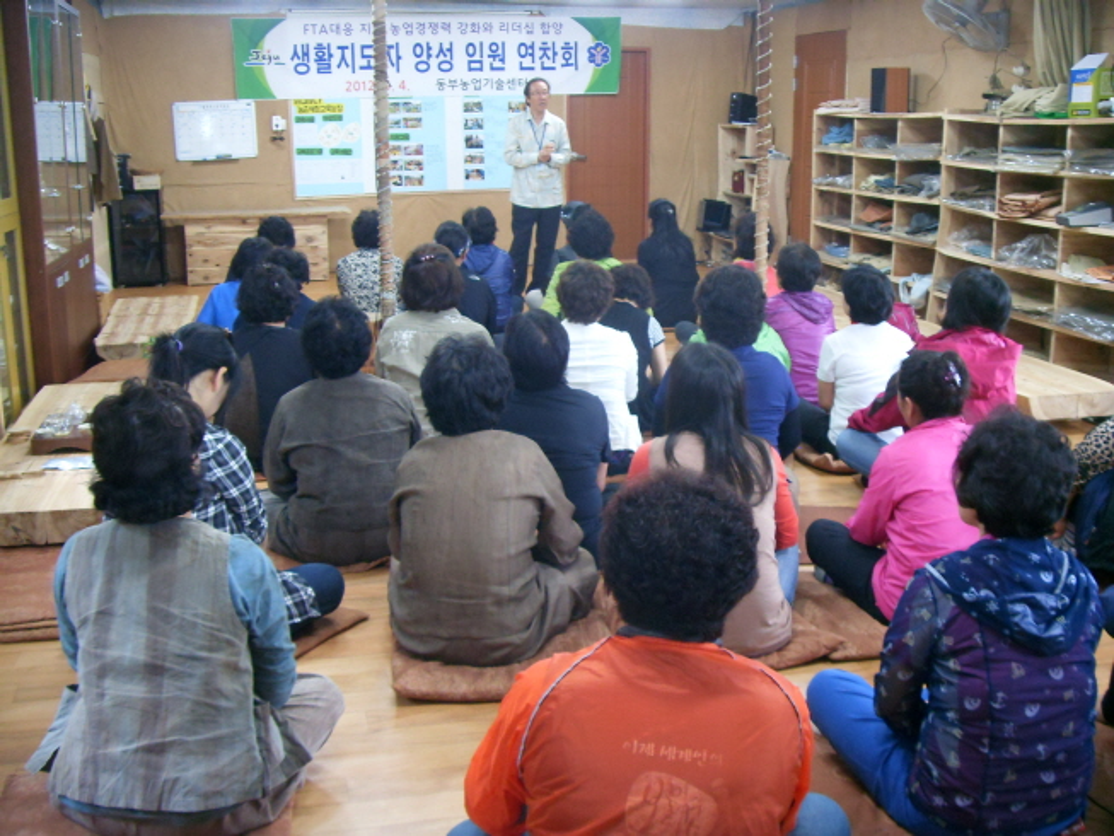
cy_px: 418
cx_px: 557
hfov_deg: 47.9
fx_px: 1255
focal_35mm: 39
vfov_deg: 36.8
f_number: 3.5
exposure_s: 1/8
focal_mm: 6.6
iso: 200
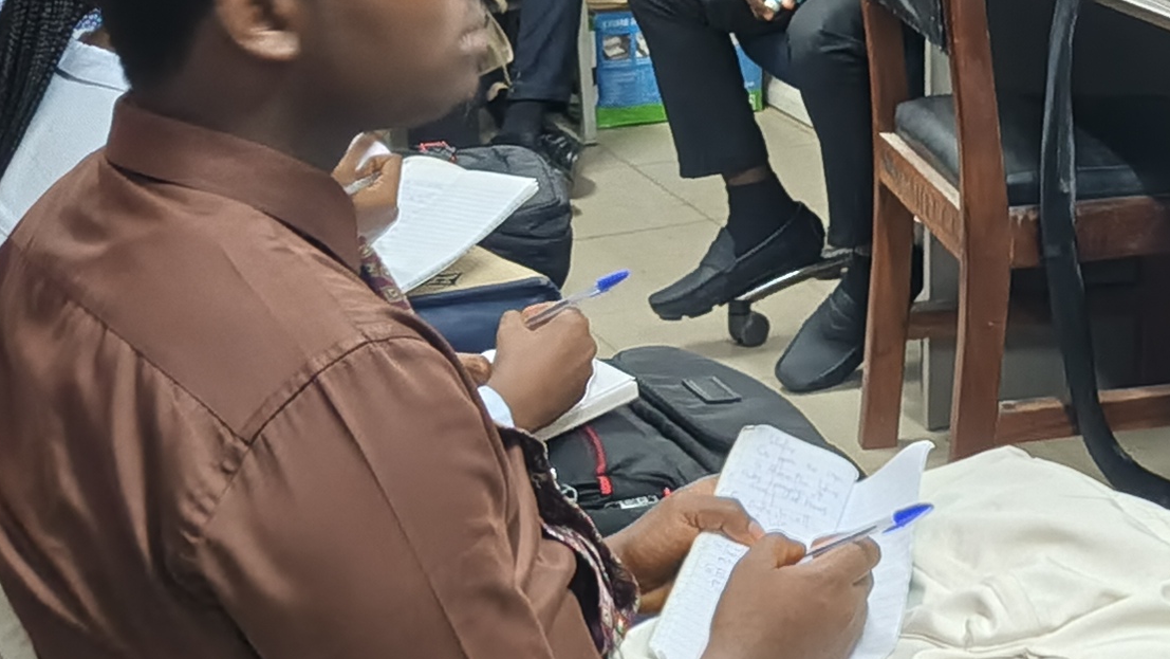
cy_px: -271
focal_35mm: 92
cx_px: 1024
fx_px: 2855
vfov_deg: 12.6
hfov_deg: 22.7
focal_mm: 5.56
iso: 2112
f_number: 1.8
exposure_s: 1/25
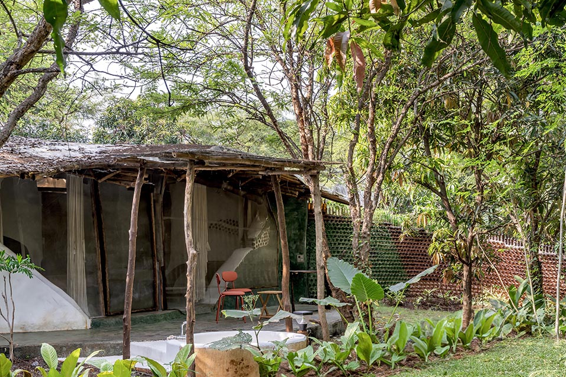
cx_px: 327
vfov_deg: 30.4
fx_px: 692
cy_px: 222
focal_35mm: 44
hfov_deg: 44.4
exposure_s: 1/20
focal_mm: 35
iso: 100
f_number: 10
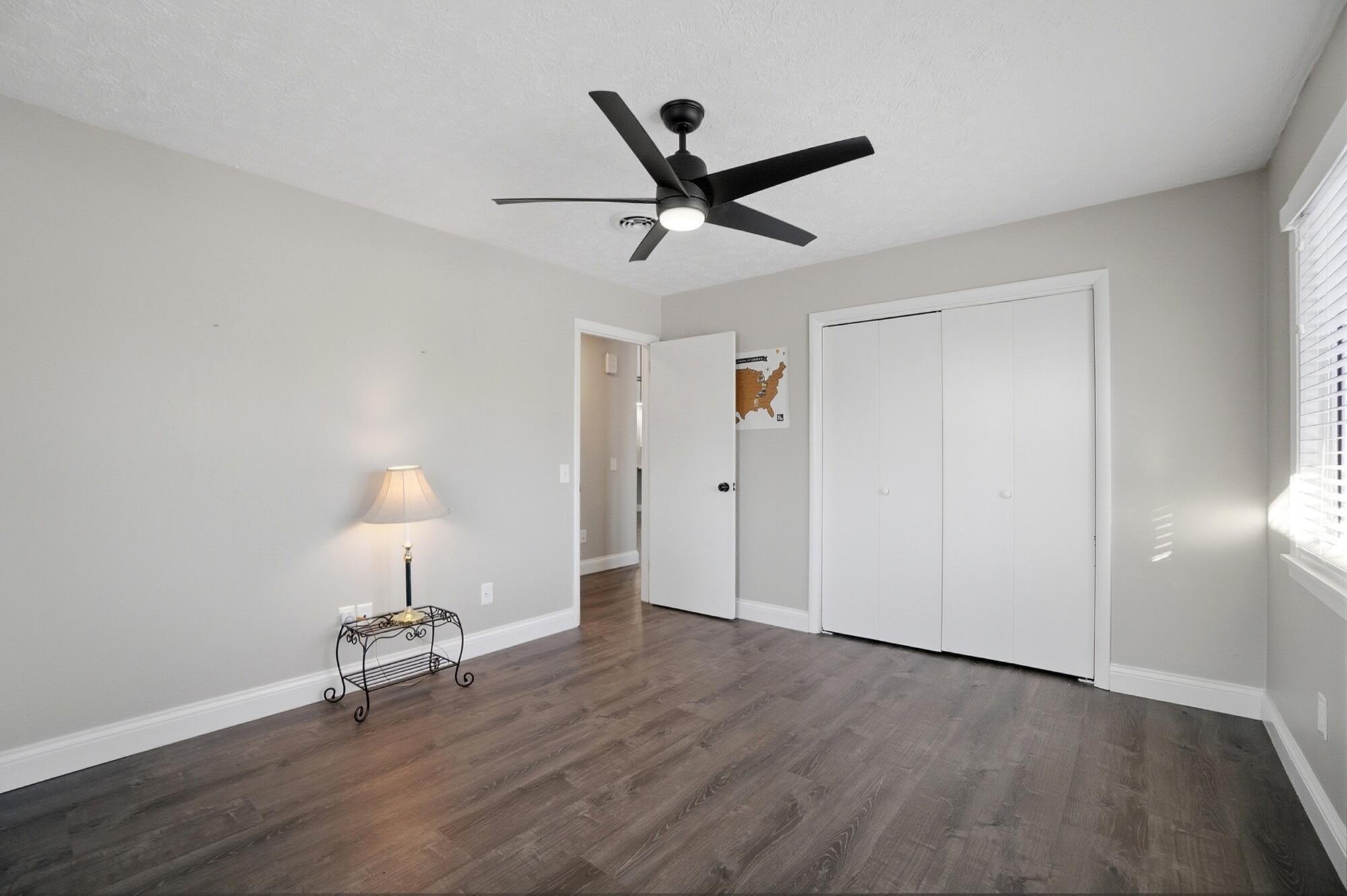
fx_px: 561
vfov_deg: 77.2
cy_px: 448
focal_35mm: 15
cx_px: 674
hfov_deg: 100.4
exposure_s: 1/320
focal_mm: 10
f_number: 4.5
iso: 100
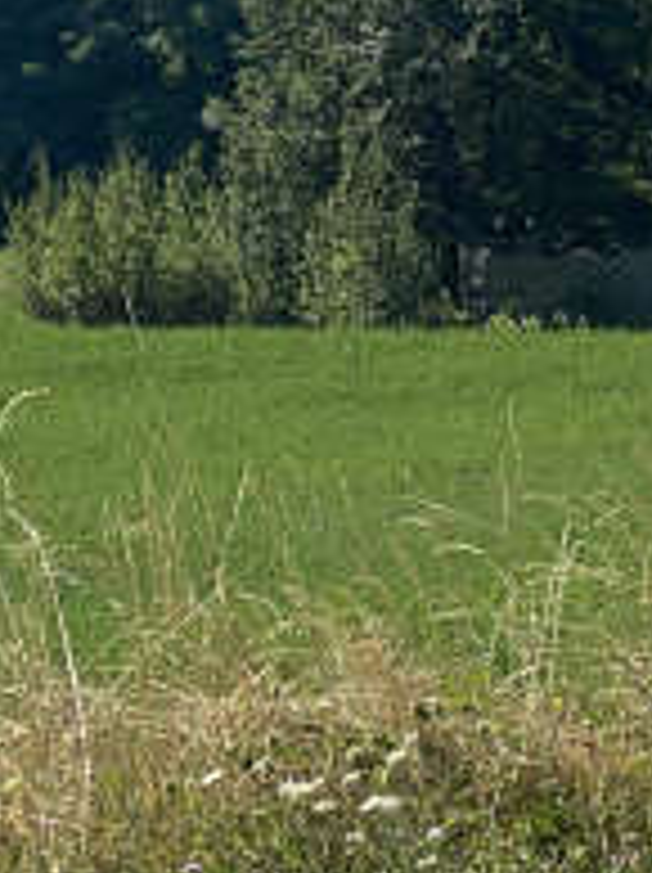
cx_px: -193
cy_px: -306
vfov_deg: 10.0
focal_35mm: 193
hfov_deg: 7.6
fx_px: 4858
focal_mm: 6
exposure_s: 1/2660
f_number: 2
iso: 20
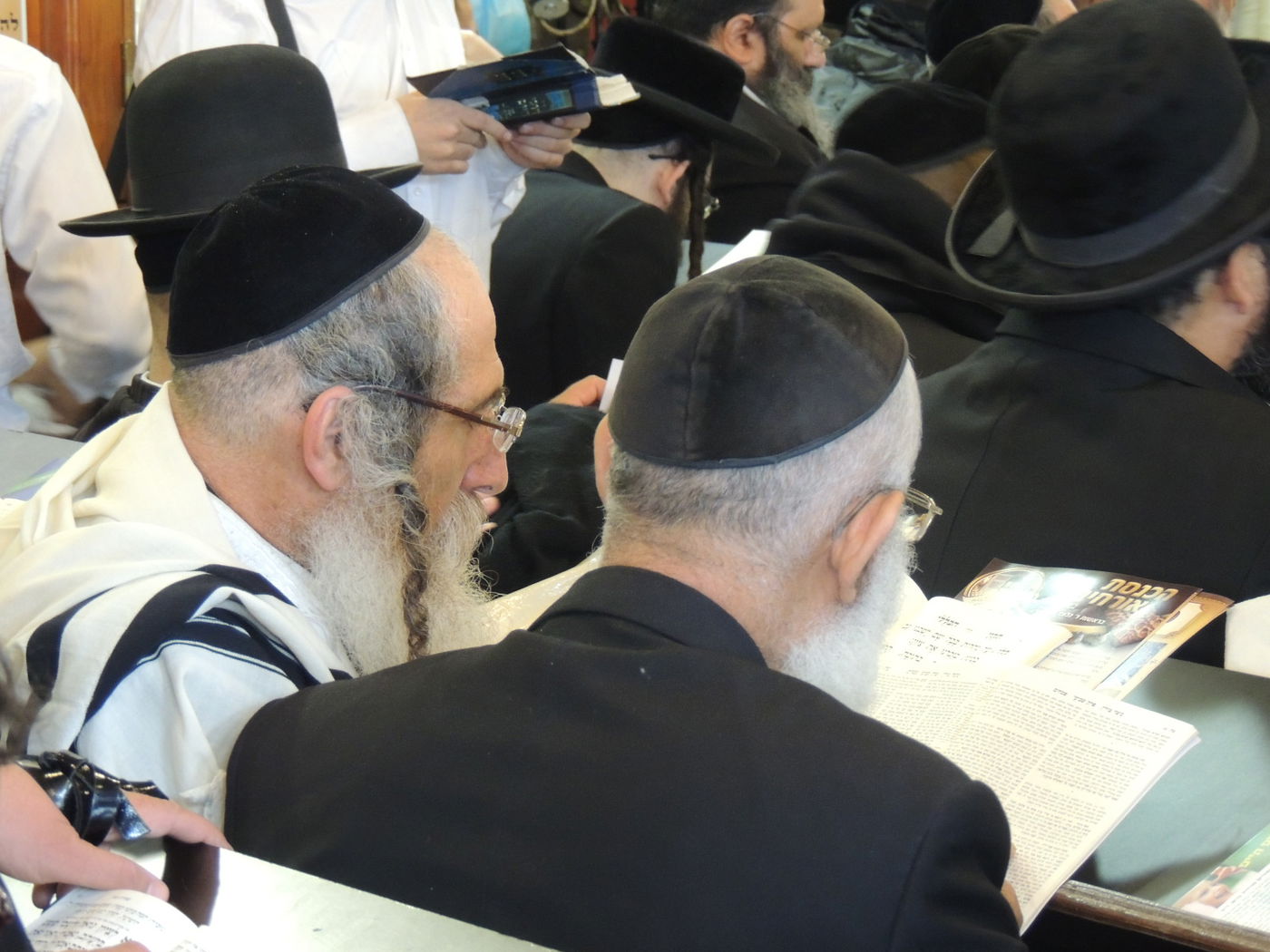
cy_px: 476
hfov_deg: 12.7
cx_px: 635
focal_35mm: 155
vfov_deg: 9.6
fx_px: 5687
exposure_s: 1/20
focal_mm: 27.6
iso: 800
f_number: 4.4
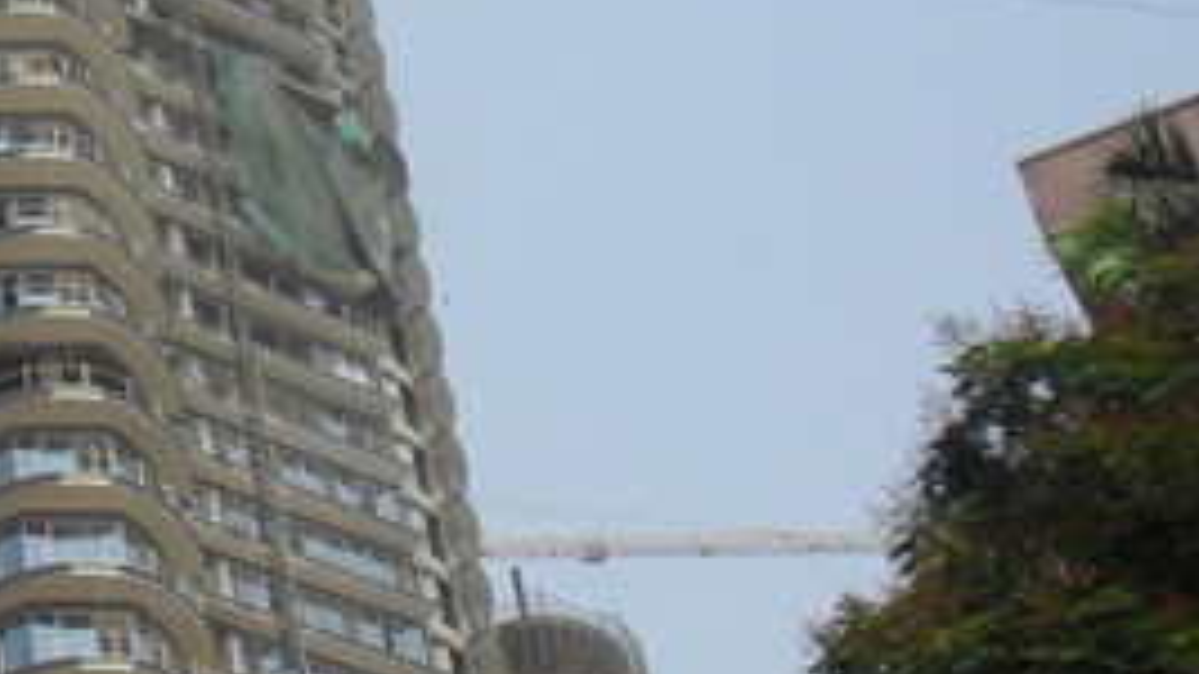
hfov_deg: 21.0
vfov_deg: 13.7
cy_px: 431
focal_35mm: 88
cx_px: -521
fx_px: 2797
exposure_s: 1/180
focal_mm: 4.9
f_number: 8.9
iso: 100
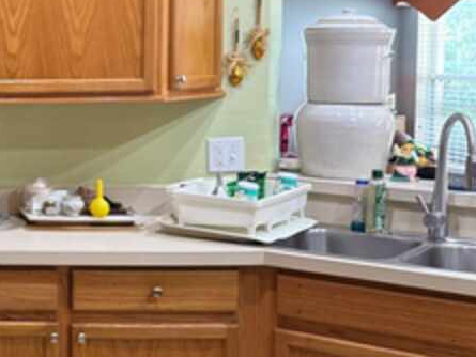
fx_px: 949
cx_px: -189
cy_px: 109
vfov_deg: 21.2
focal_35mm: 69
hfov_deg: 23.7
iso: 250
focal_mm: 6.76
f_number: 1.78
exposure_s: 1/60
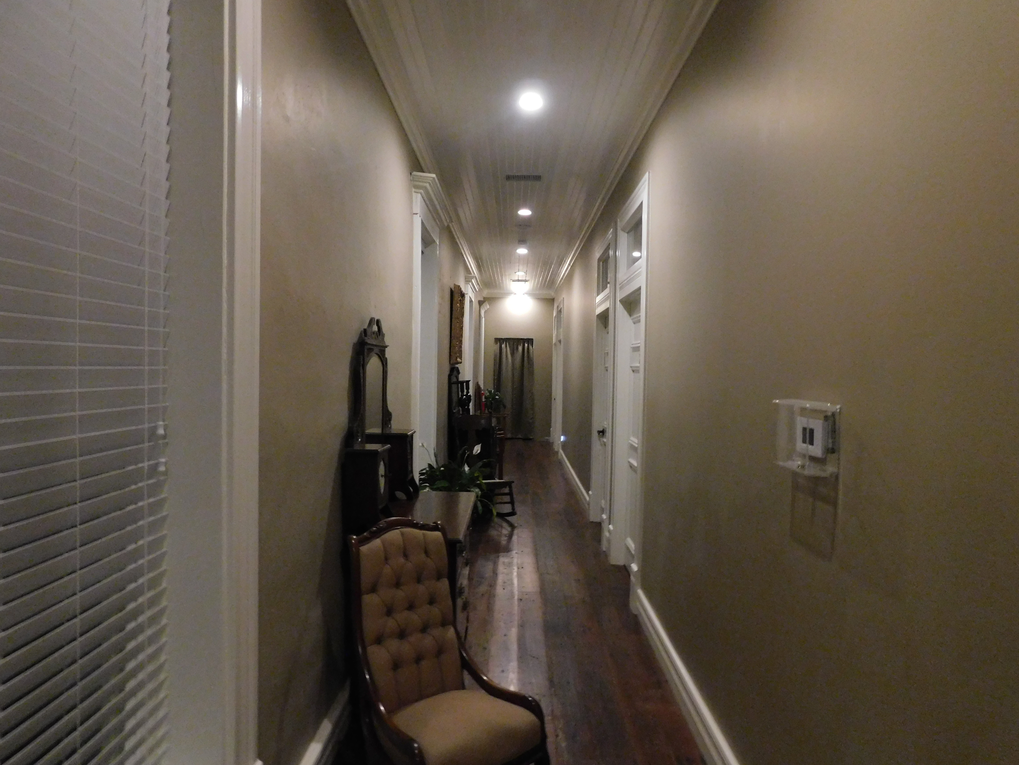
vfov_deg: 58.9
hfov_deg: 73.9
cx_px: 510
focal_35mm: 23
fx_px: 677
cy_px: 382
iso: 800
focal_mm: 4
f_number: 3
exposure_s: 1/13
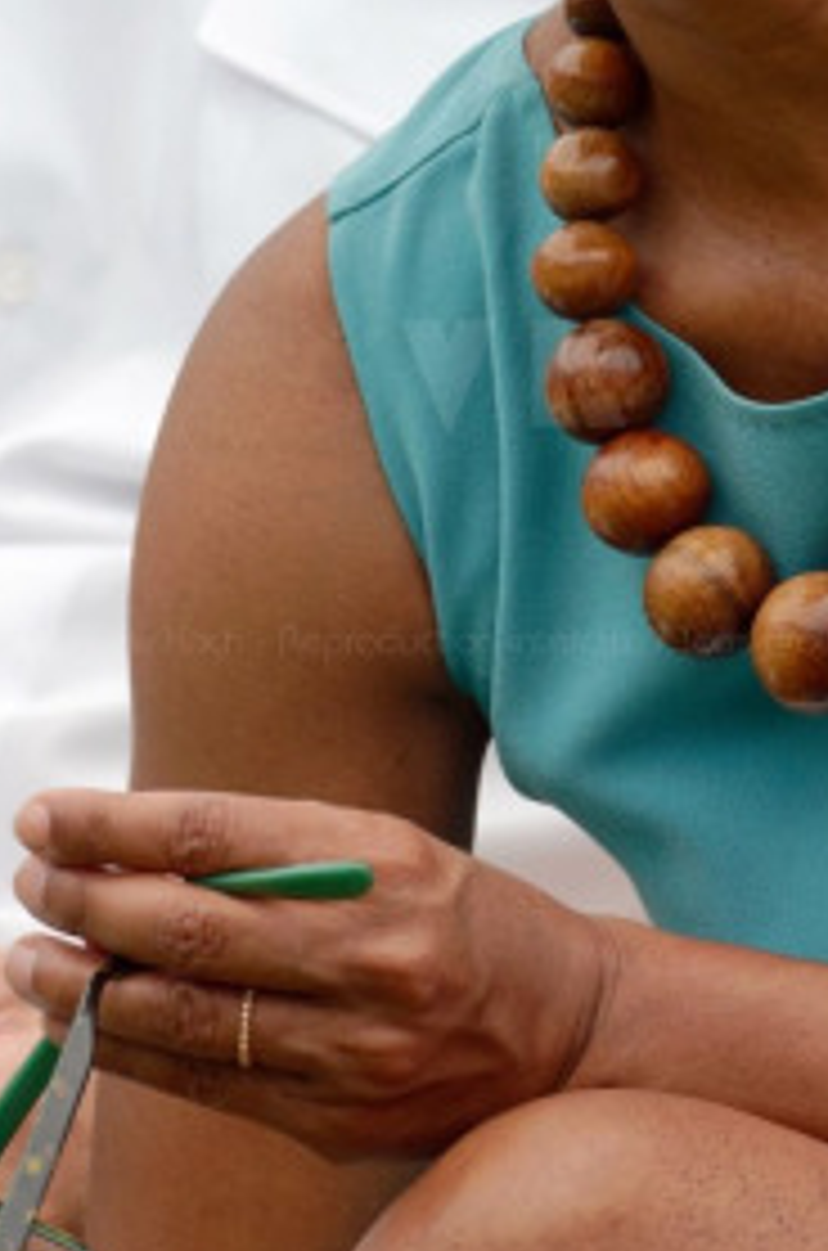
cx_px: 511
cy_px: -36
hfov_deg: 2.1
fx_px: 22432
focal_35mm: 647
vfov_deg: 3.2
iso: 100
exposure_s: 1/320
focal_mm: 200
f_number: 5.6
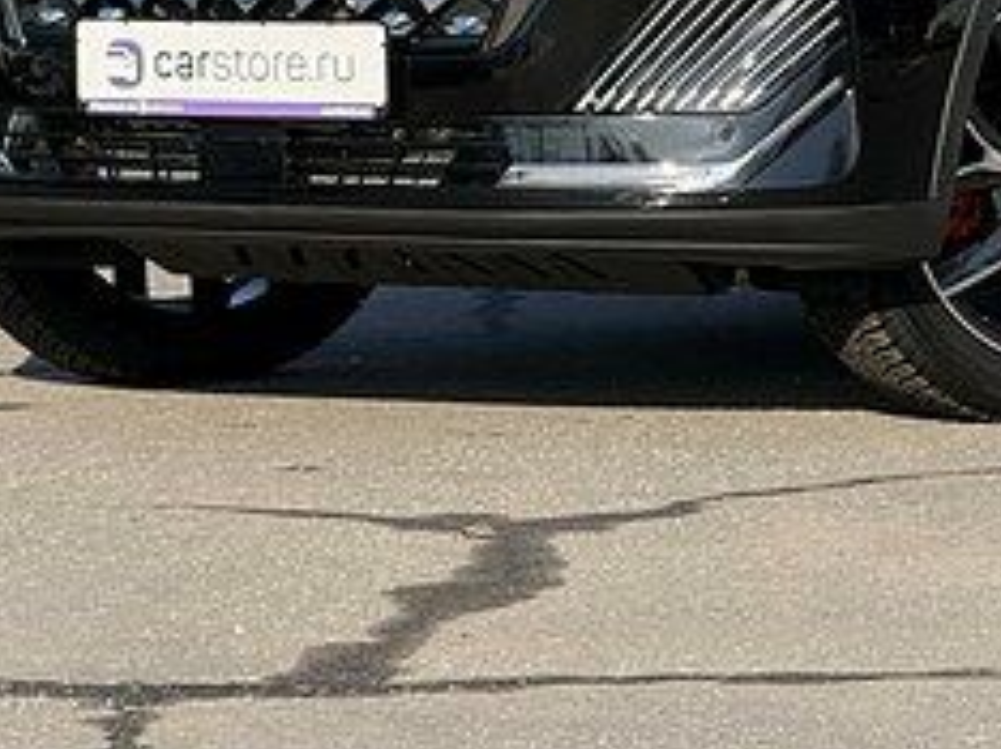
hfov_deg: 7.0
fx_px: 8117
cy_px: -81
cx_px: 945
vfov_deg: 5.3
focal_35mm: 281
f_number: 2.8
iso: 64
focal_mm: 15.66
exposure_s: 1/1342
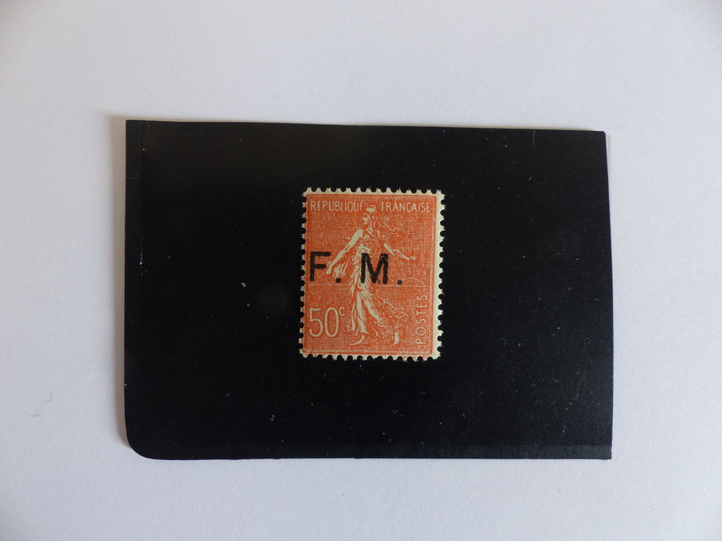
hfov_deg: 69.4
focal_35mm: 25
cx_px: 361
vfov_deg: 54.9
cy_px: 270
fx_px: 521
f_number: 2.8
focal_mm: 4.5
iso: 100
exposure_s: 1/60
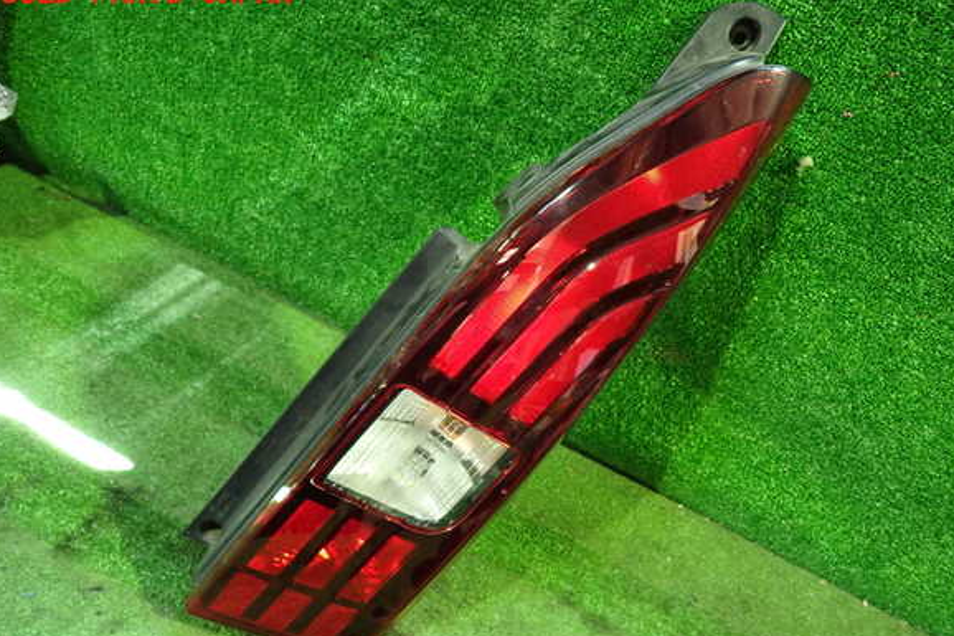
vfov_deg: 47.9
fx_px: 715
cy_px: 344
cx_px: 487
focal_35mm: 27
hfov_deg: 67.4
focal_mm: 4.5
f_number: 2
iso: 800
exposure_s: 1/30
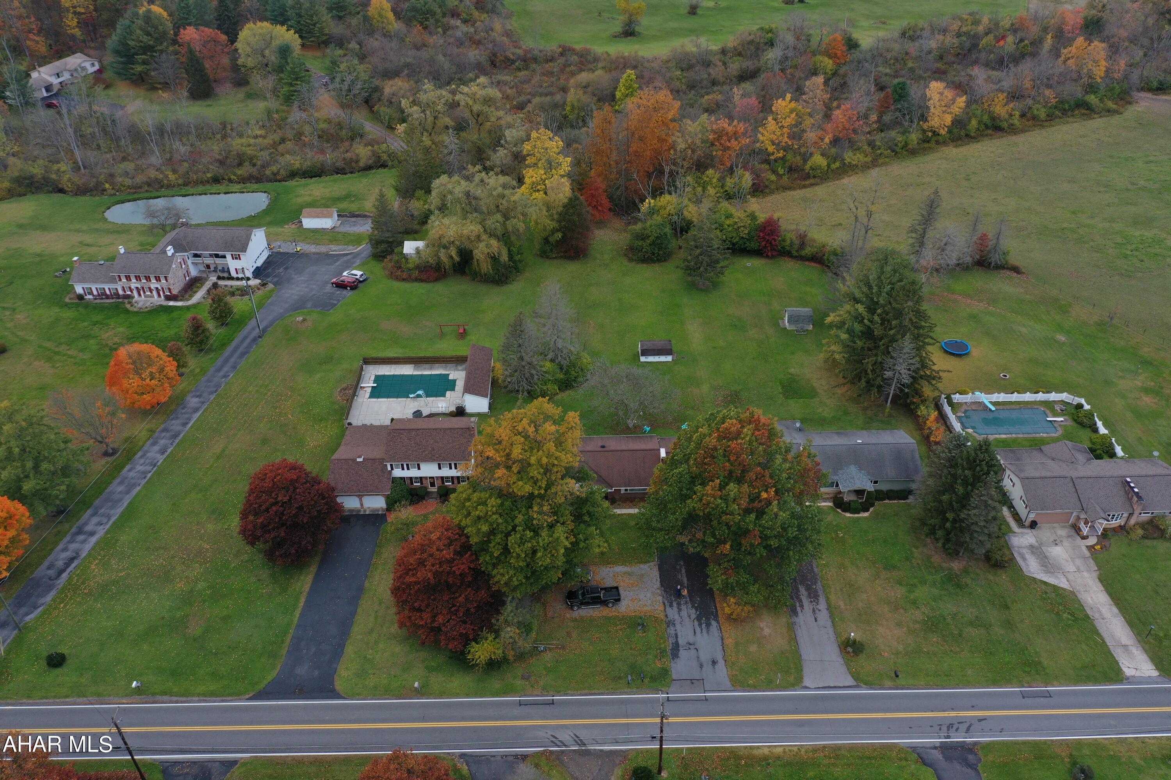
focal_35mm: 28
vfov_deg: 46.4
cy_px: 390
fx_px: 911
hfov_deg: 65.5
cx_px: 586
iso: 100
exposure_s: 1/200
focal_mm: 10.26
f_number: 4.5
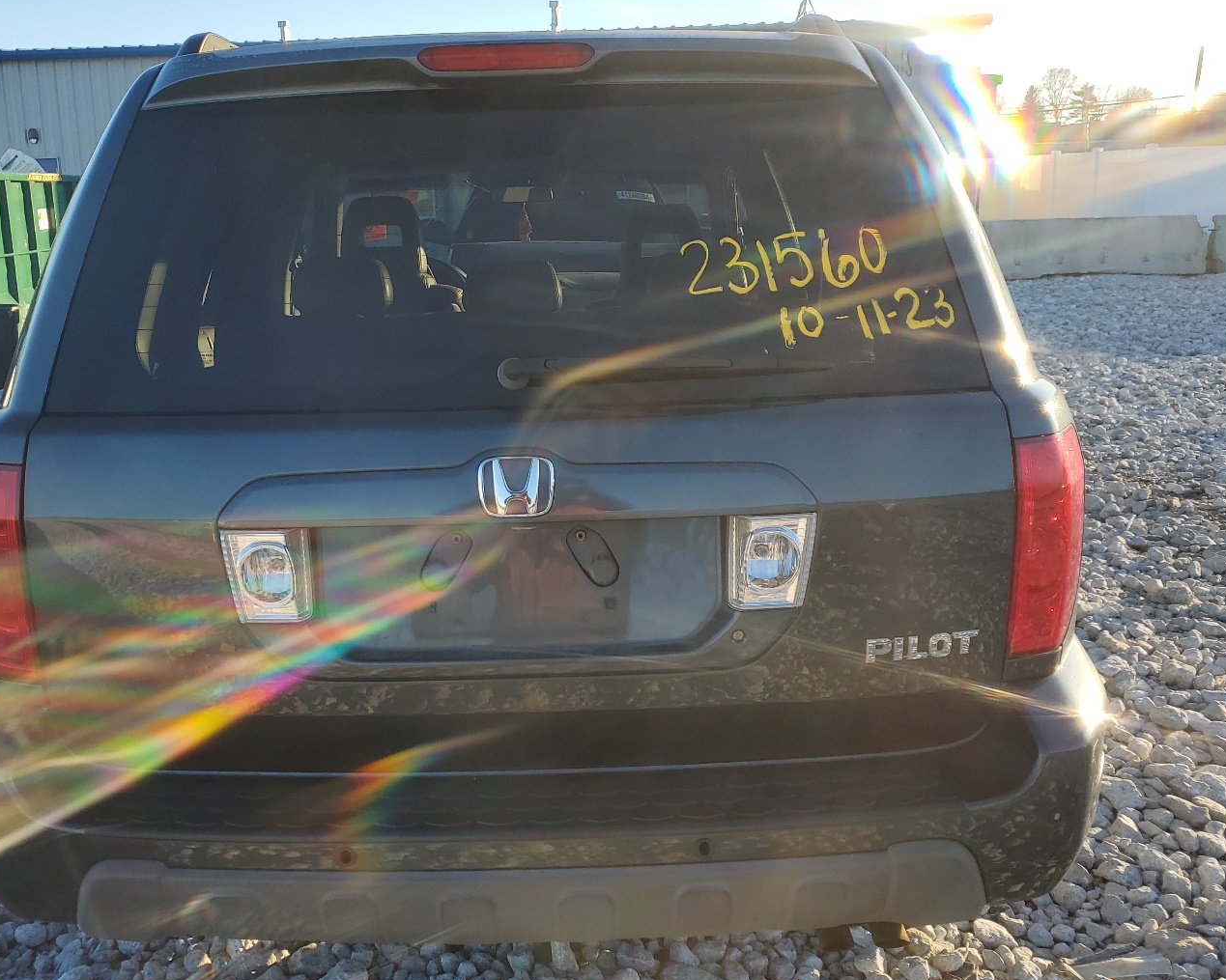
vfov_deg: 45.8
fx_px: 1161
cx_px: 528
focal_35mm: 32
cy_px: 490
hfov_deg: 55.5
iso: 50
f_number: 1.5
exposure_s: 1/1000
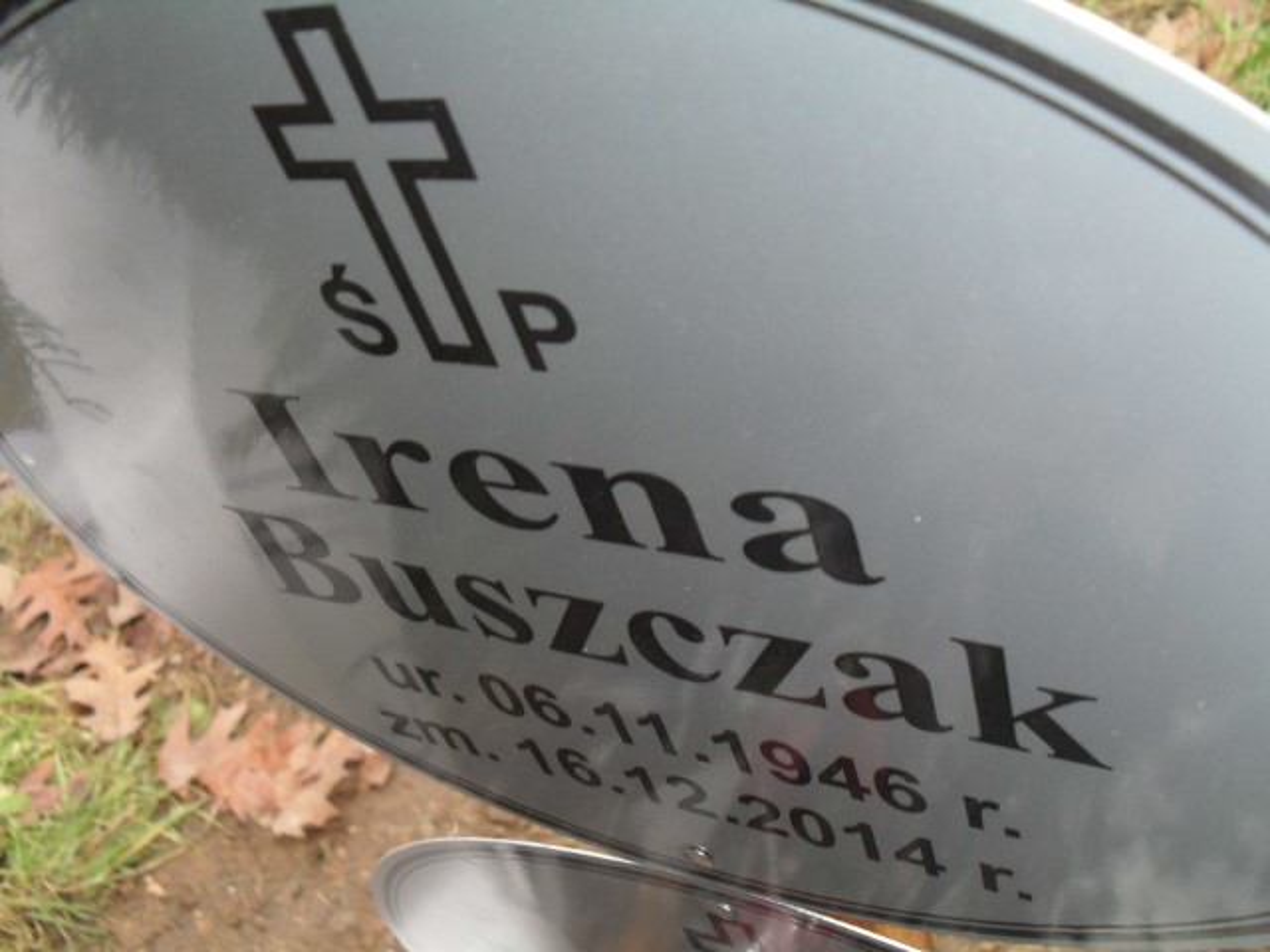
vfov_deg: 40.7
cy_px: 476
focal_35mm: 35
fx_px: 1284
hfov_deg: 52.6
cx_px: 635
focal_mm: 6.3
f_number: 3.2
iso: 200
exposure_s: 1/45
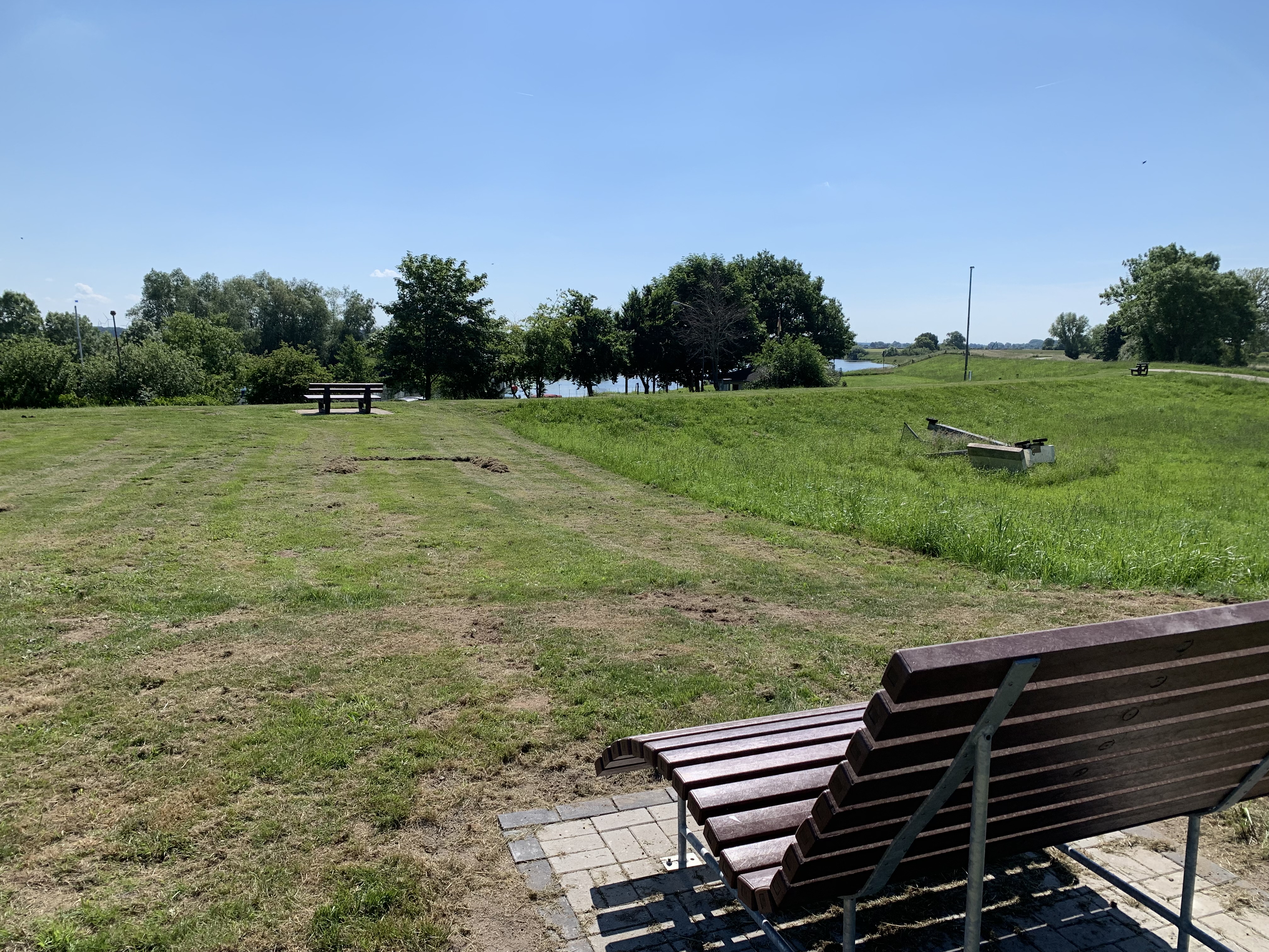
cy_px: 476
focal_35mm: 26
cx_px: 634
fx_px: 953
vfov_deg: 53.1
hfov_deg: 67.3
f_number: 1.8
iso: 25
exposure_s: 1/3521
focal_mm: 4.25
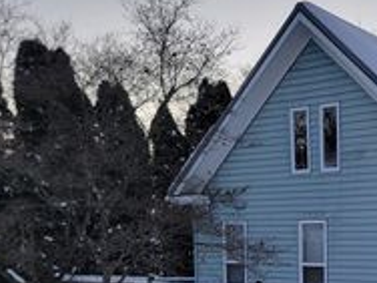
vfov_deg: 21.2
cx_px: 445
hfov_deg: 27.0
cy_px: 348
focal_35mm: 64
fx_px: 697
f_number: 1.8
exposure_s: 1/120
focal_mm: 6.7
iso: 50
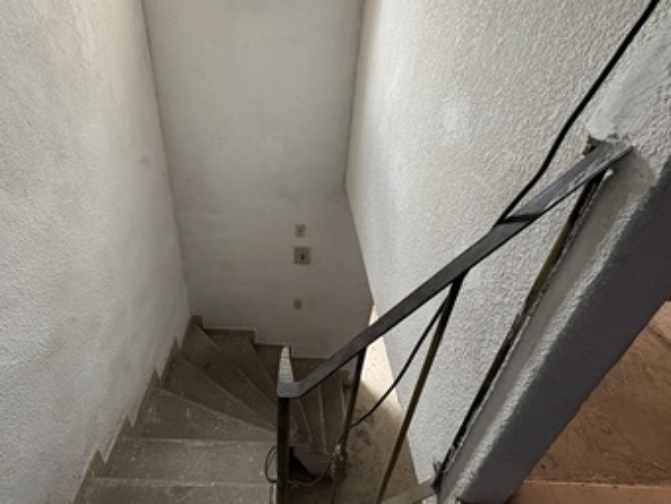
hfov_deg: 87.2
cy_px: 196
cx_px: 287
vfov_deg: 70.7
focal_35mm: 18
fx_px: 349
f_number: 2.2
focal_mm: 2.22
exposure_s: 1/64
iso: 250
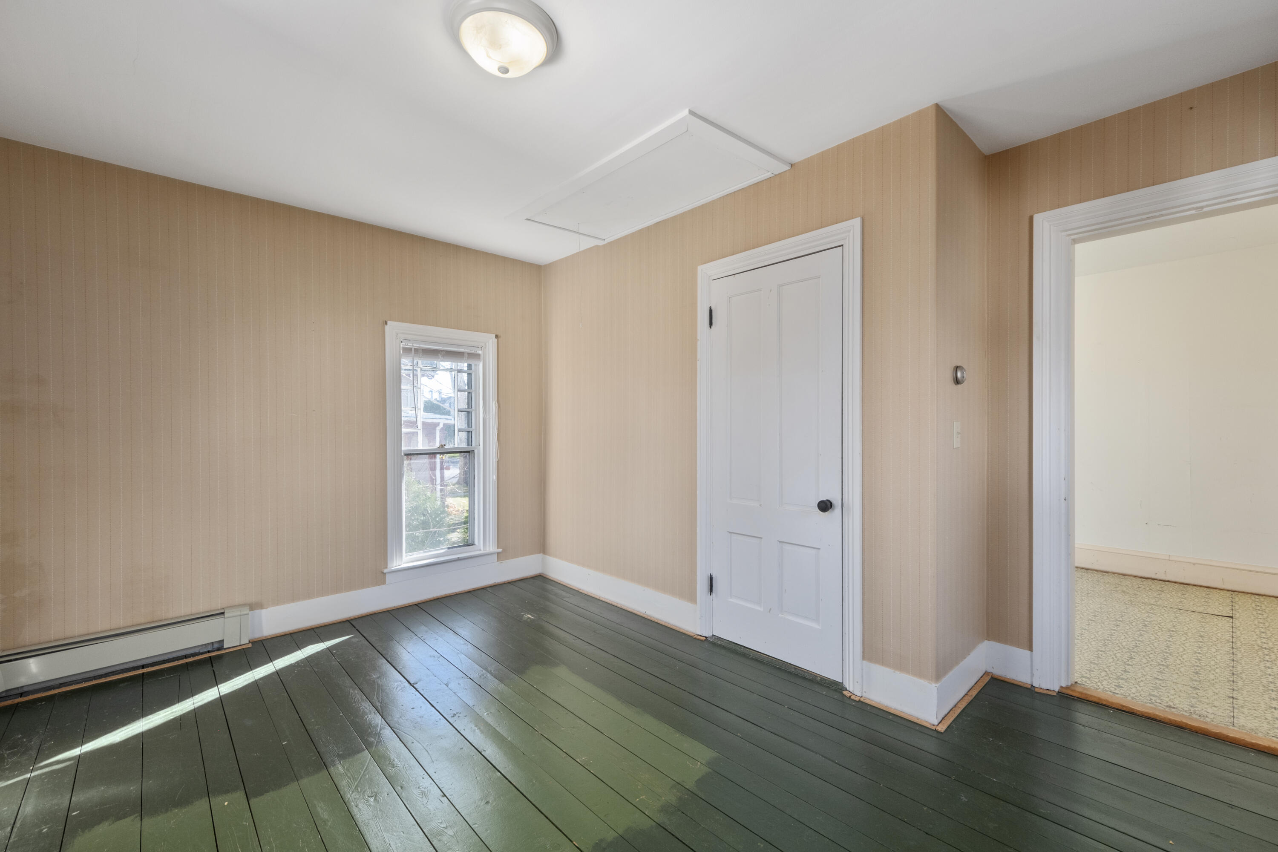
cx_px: 639
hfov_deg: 104.3
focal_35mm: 14
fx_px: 497
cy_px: 426
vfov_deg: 81.2
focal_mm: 9.4
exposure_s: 1/8
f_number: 8
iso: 400
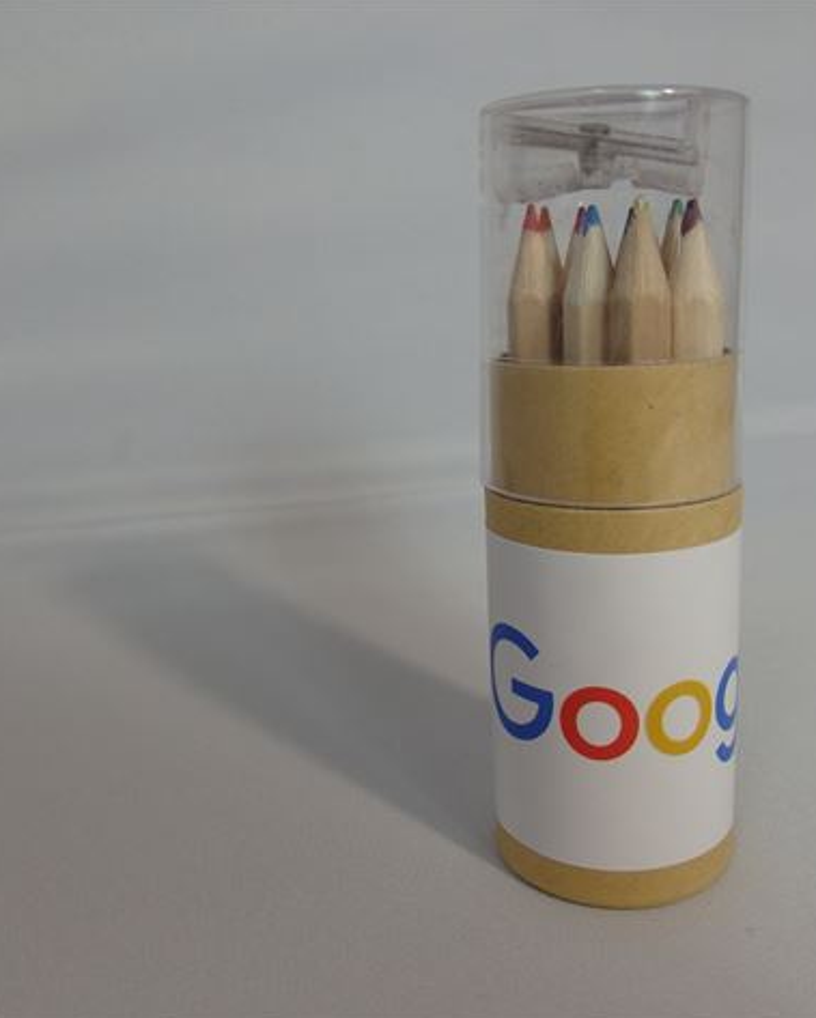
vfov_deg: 54.2
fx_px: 995
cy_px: 512
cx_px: 469
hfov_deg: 44.5
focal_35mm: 33
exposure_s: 1/100
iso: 125
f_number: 3
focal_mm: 4.5
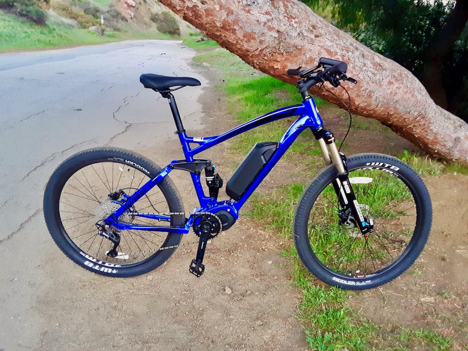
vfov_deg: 49.7
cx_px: 234
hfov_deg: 63.4
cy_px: 176
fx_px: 379
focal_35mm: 28
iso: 160
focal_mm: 2.91
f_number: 1.9
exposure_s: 1/30
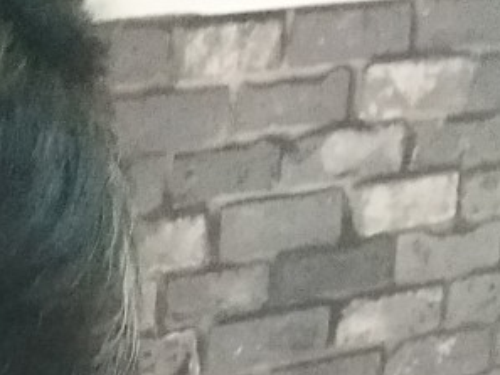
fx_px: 1633
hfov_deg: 16.7
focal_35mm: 113
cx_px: -82
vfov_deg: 10.6
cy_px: 996
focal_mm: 3.66
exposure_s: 1/33.3
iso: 1106
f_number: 2.2
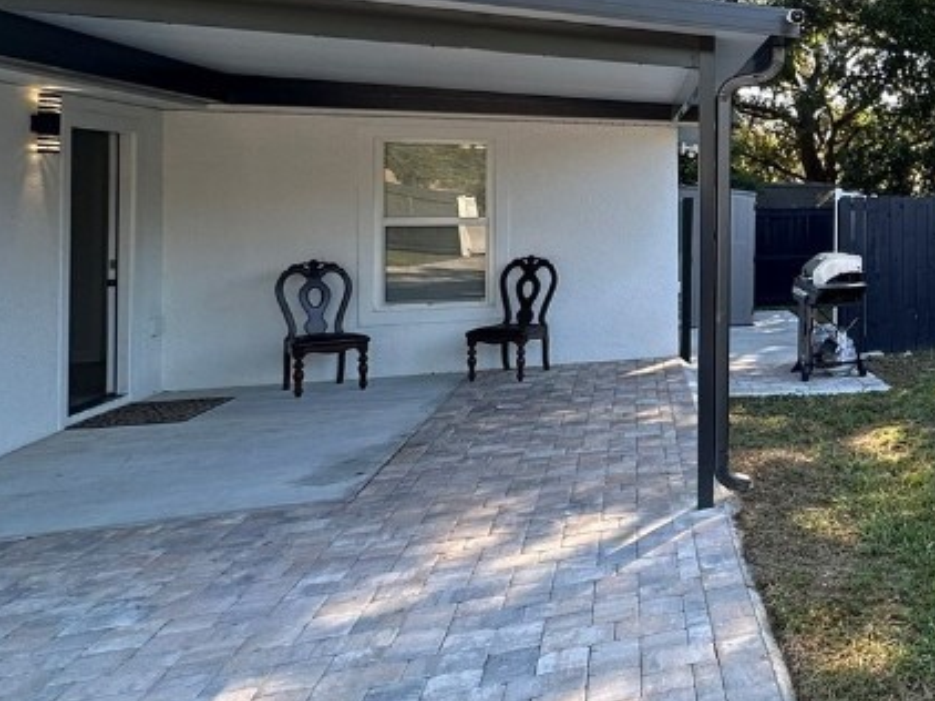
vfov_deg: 40.8
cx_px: 1110
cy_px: 191
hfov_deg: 39.6
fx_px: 918
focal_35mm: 34
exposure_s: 1/99
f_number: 2.2
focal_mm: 2.22
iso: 40
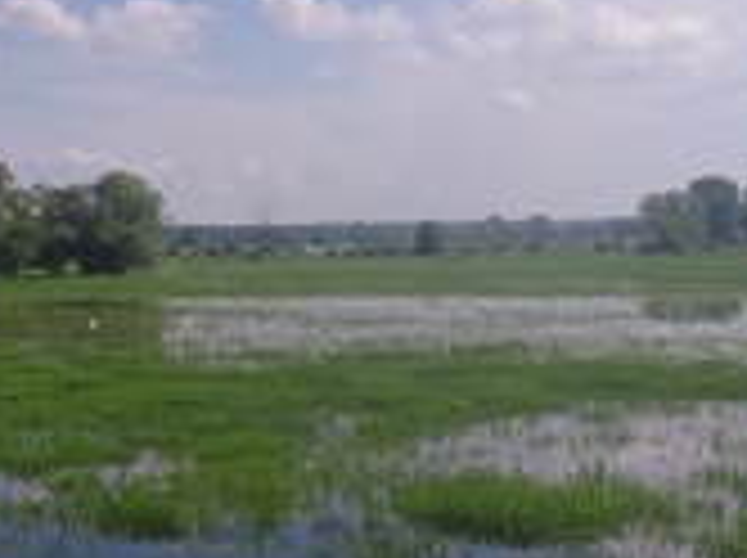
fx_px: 1681
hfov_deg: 24.7
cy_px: 135
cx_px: 162
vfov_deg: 18.7
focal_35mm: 78
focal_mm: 20
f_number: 5
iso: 200
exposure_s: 1/1600
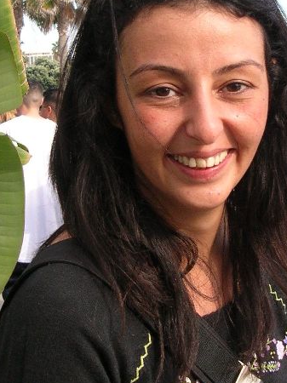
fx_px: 1040
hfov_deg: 15.7
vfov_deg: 20.9
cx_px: 169
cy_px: 160
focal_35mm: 94
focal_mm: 6.2
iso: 50
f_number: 2.9
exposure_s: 1/310
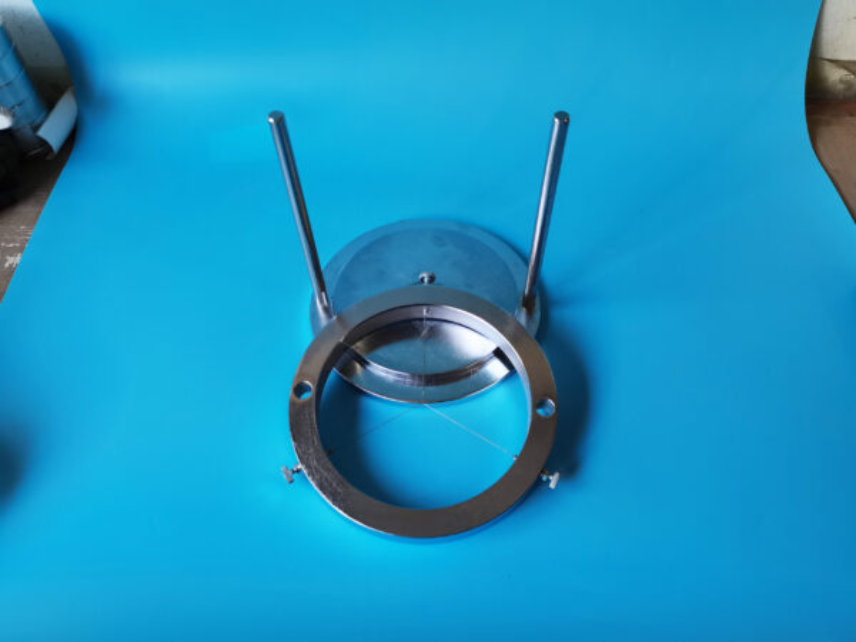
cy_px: 321
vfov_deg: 53.1
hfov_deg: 67.3
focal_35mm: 26
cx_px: 428
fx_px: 643
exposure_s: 1/50
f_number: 1.8
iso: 100
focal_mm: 5.58
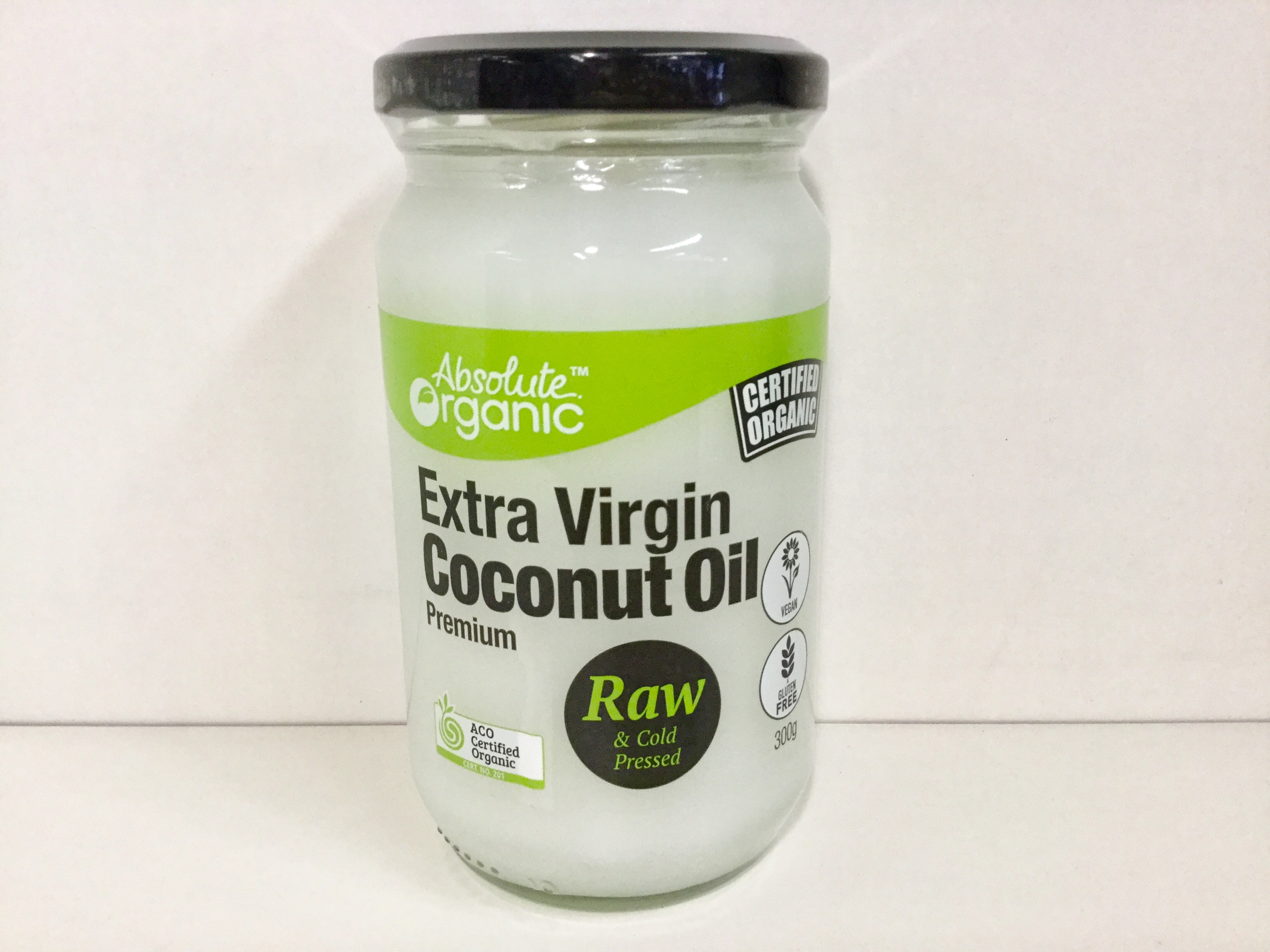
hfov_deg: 58.4
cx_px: 635
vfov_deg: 45.4
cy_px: 476
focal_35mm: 31
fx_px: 1137
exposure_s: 1/33
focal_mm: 3.3
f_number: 2.4
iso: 50
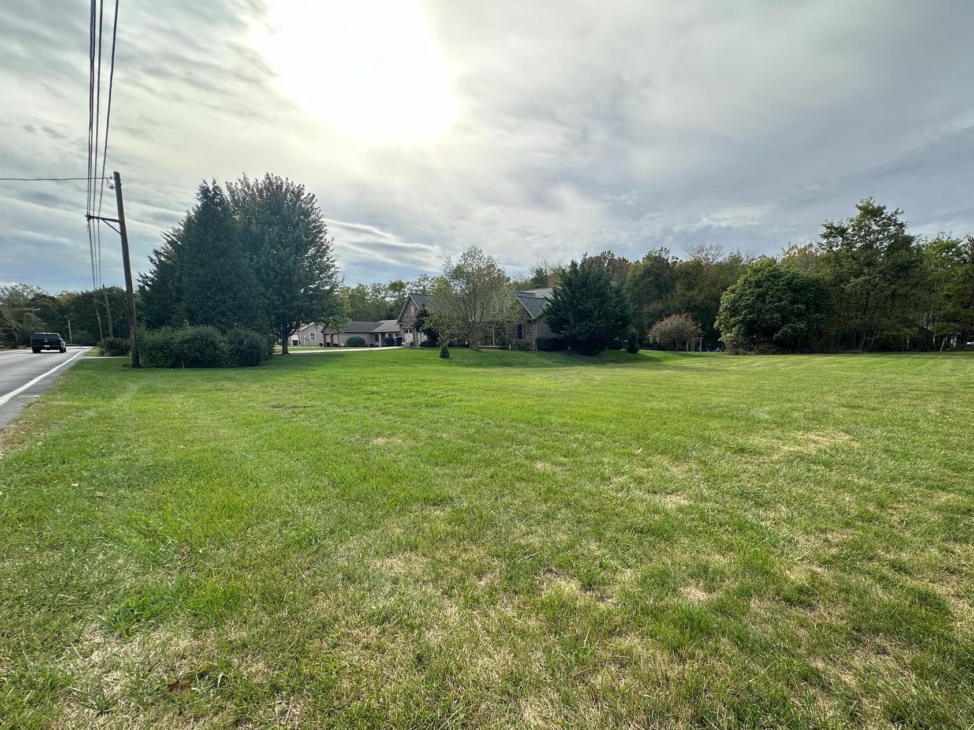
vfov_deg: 74.4
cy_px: 410
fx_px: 478
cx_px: 584
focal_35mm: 17
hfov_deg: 89.9
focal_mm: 2.22
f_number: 2.2
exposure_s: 1/694
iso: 40
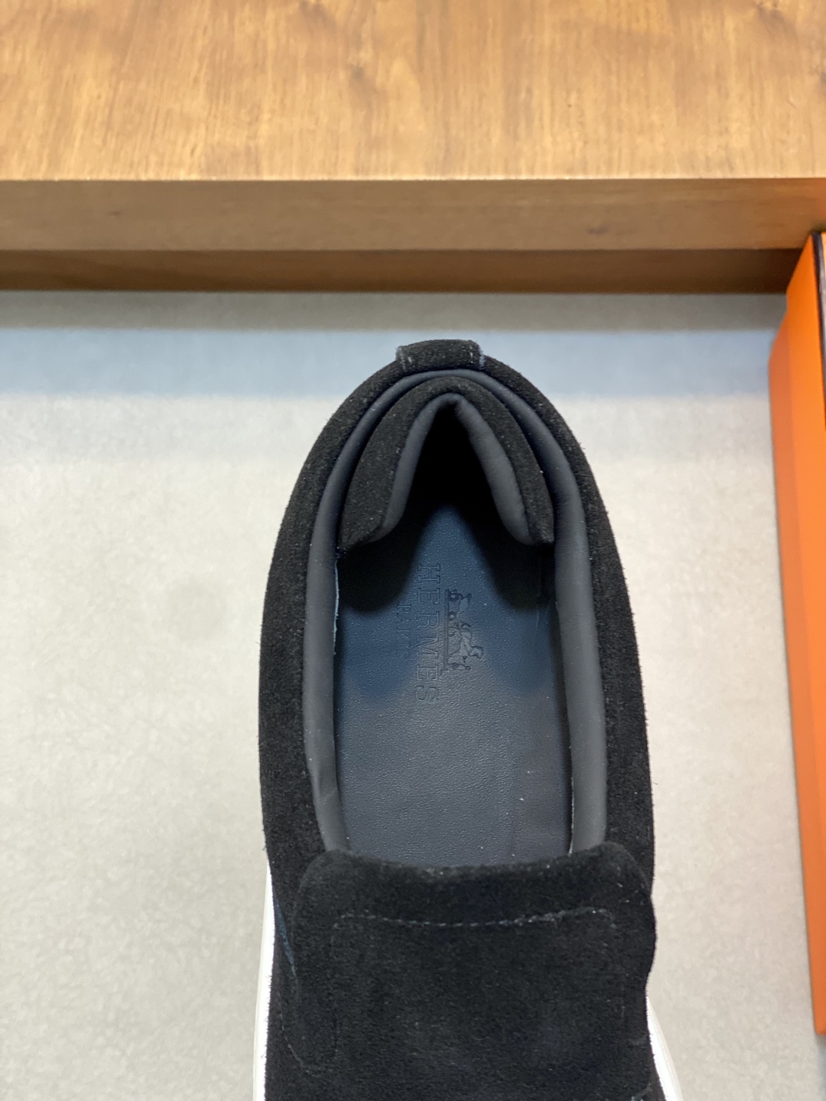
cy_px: 550
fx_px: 1654
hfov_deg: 28.0
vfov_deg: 36.8
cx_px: 413
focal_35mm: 52
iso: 125
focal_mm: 6
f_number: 2
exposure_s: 1/33
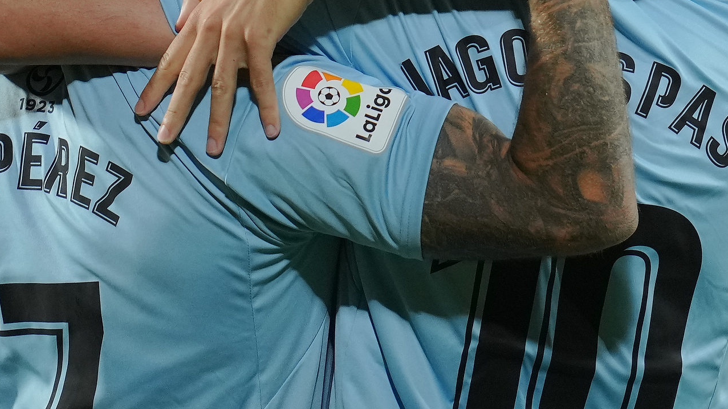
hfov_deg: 1.6
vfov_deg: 0.9
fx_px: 25343
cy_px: -11
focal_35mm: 1313
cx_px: 480
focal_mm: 400
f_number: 2.8
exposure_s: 1/1250
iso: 2000
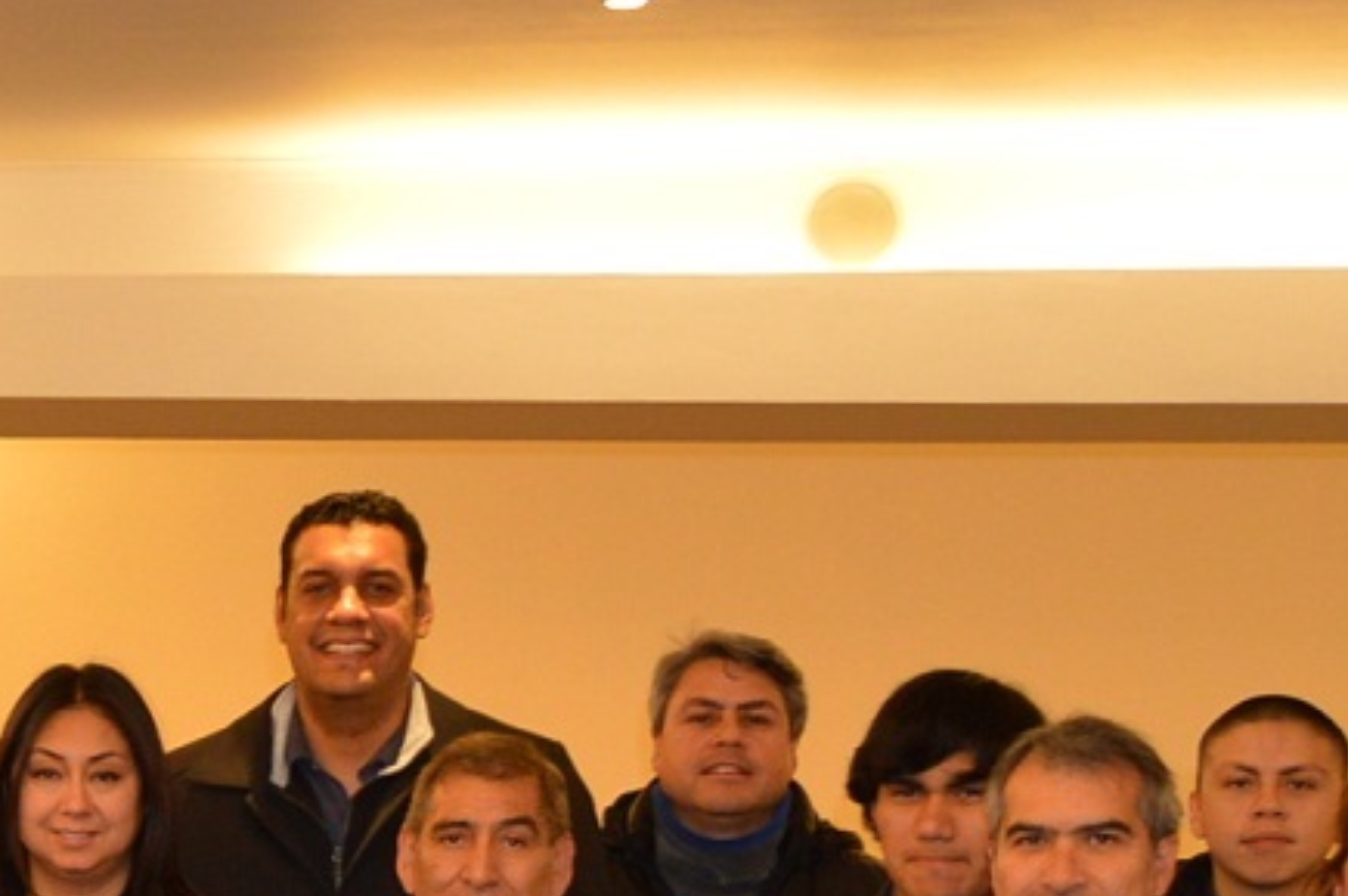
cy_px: 1063
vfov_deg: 12.0
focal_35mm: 112
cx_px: -553
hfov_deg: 16.9
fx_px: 4189
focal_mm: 18
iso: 450
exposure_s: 1/60
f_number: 3.5
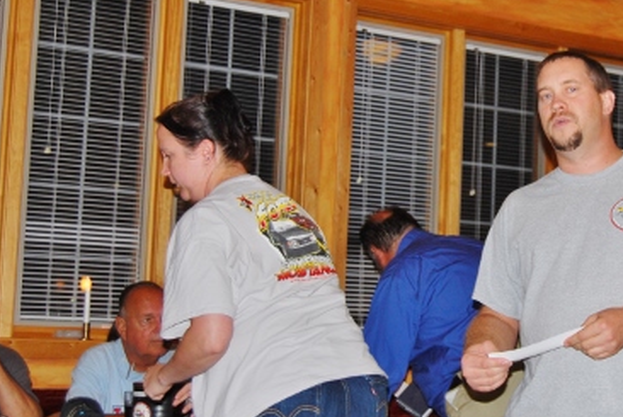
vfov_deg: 16.3
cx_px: 494
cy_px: 153
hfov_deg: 23.8
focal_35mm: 84
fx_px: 1455
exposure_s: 1/60
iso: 200
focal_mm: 32
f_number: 4.5
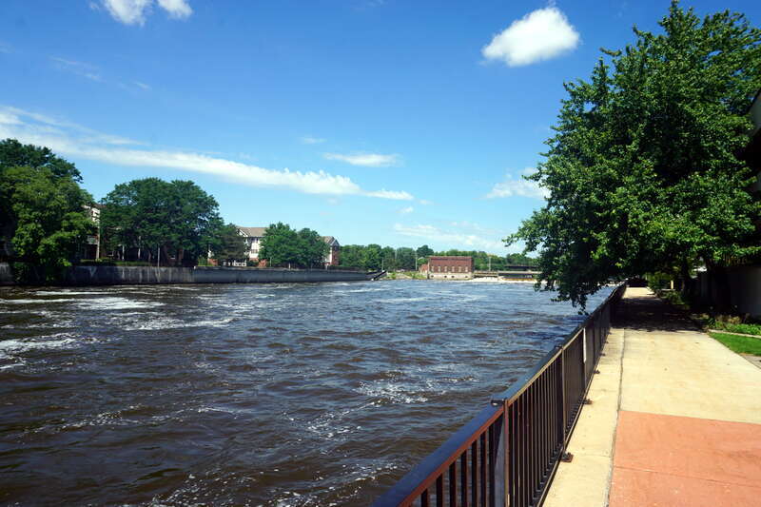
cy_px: 254
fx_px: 507
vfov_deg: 53.1
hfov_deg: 73.8
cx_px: 380
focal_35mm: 24
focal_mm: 16
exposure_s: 1/160
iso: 100
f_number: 11
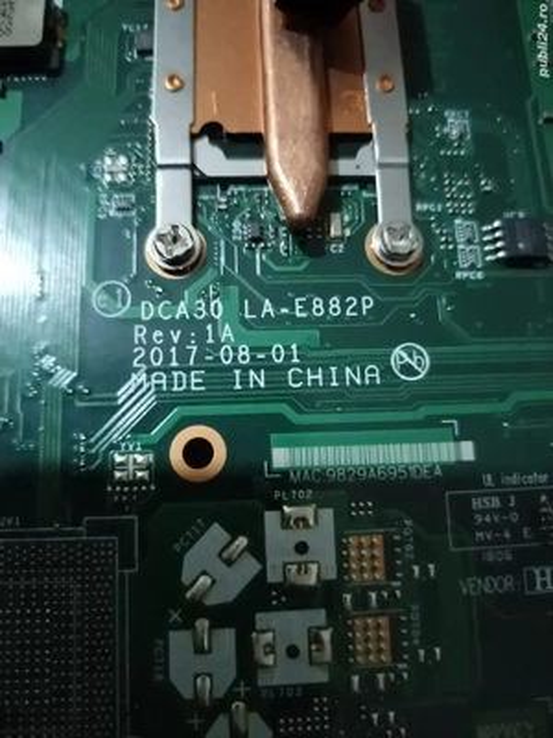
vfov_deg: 67.3
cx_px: 276
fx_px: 554
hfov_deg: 53.1
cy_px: 369
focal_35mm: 26
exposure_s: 1/16.7
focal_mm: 4.75
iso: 1594
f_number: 1.8
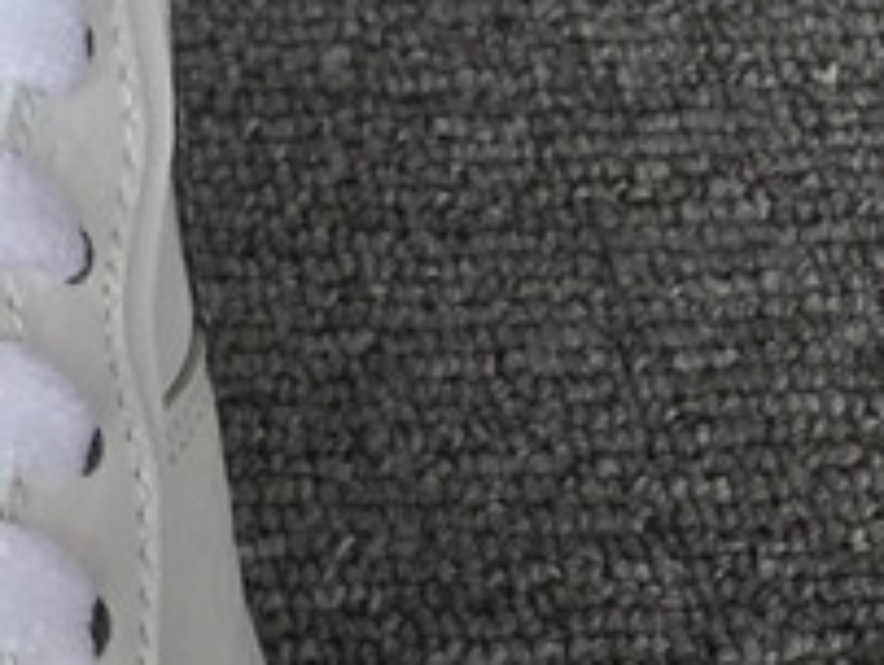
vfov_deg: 10.3
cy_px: -392
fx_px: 3528
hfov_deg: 12.6
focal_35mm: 138
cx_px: -880
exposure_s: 1/301
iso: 25
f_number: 2.4
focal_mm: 3.3
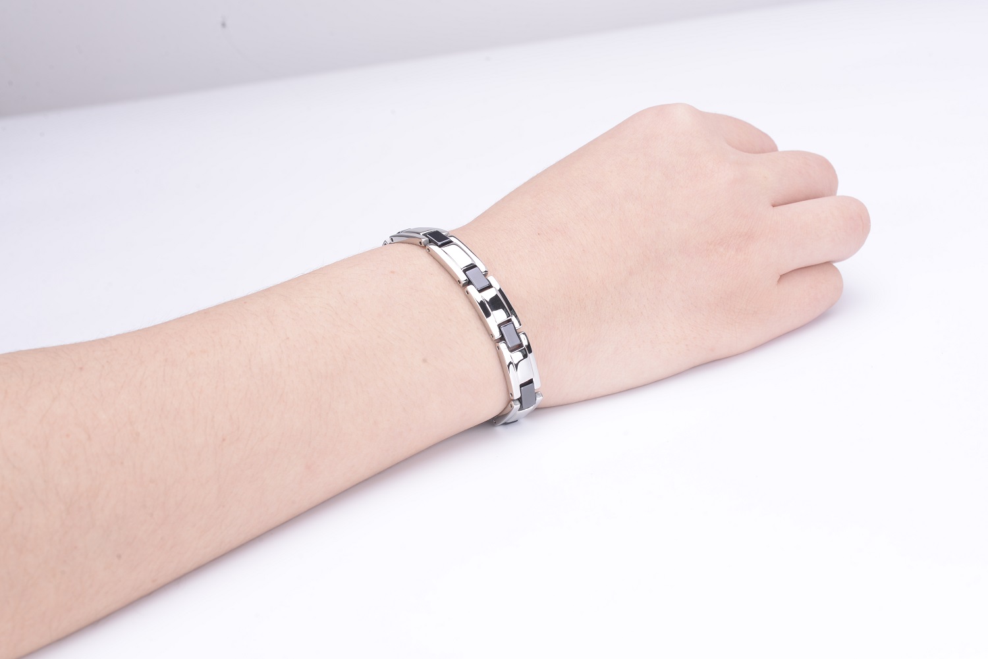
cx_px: 494
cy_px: 330
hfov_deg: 39.6
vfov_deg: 27.0
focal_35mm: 50
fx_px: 1373
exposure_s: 1/80
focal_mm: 50
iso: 100
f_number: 14
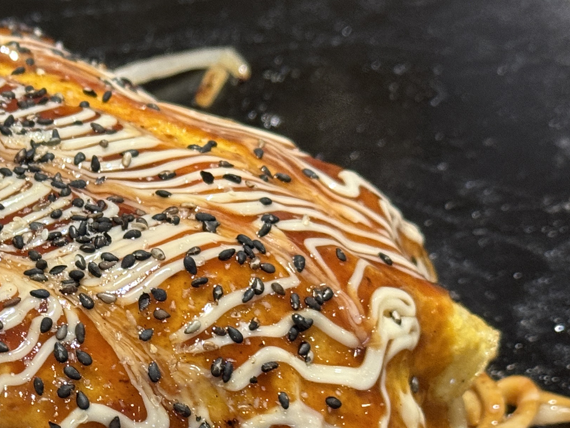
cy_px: 404
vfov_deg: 12.2
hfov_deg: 16.0
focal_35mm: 120
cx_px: -47
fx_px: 1976
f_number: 1.78
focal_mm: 6.76
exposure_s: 1/40
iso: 250
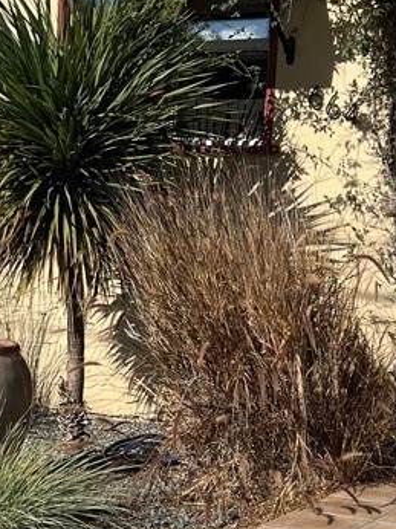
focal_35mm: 77
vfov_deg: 25.4
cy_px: 252
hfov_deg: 19.1
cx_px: 205
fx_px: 1176
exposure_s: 1/5587
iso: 50
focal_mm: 5.7
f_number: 1.5
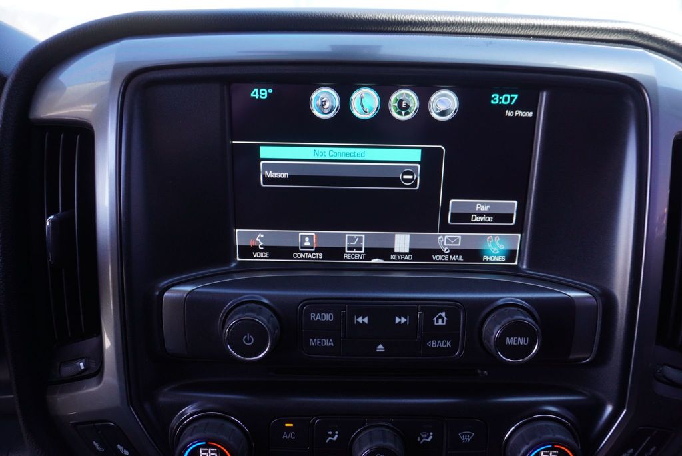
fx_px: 455
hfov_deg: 73.7
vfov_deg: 53.2
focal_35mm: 24
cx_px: 341
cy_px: 228
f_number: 4
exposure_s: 1/60
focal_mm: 16
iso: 160
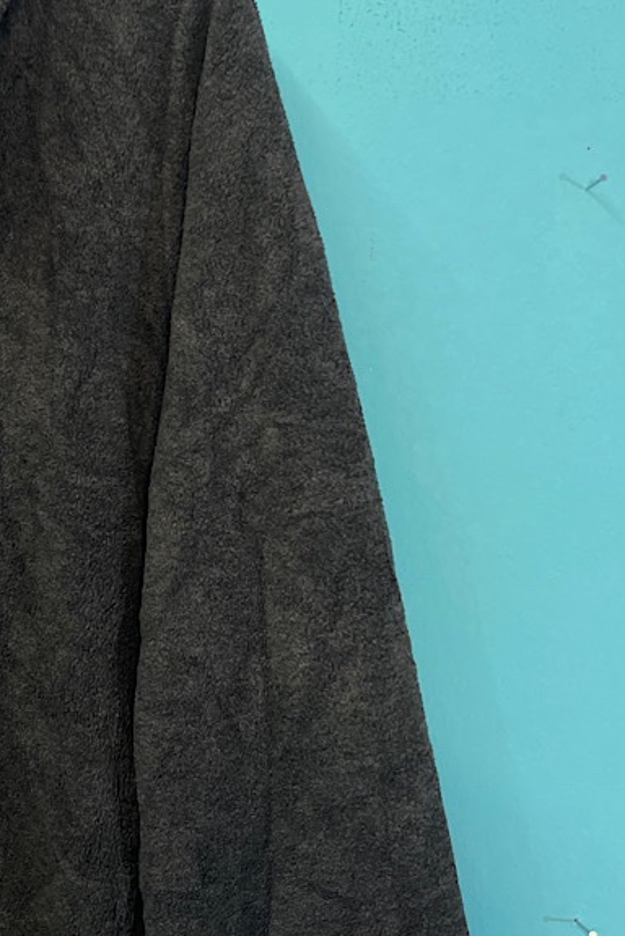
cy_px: 330
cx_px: 65
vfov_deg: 41.5
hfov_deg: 27.7
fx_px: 1222
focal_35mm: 47
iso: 250
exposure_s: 1/50
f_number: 1.6
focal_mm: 4.2
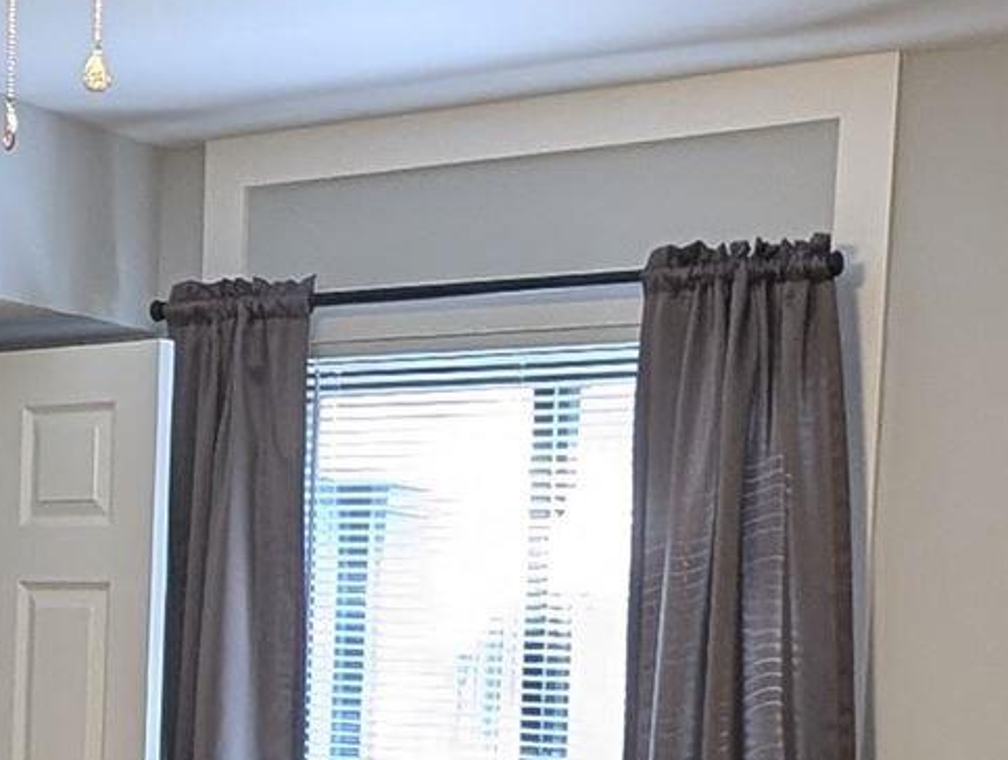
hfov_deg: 25.4
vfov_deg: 18.3
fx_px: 2217
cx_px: 273
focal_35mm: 76
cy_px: 942
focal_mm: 2.23
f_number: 1.95
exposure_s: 1/24
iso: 60
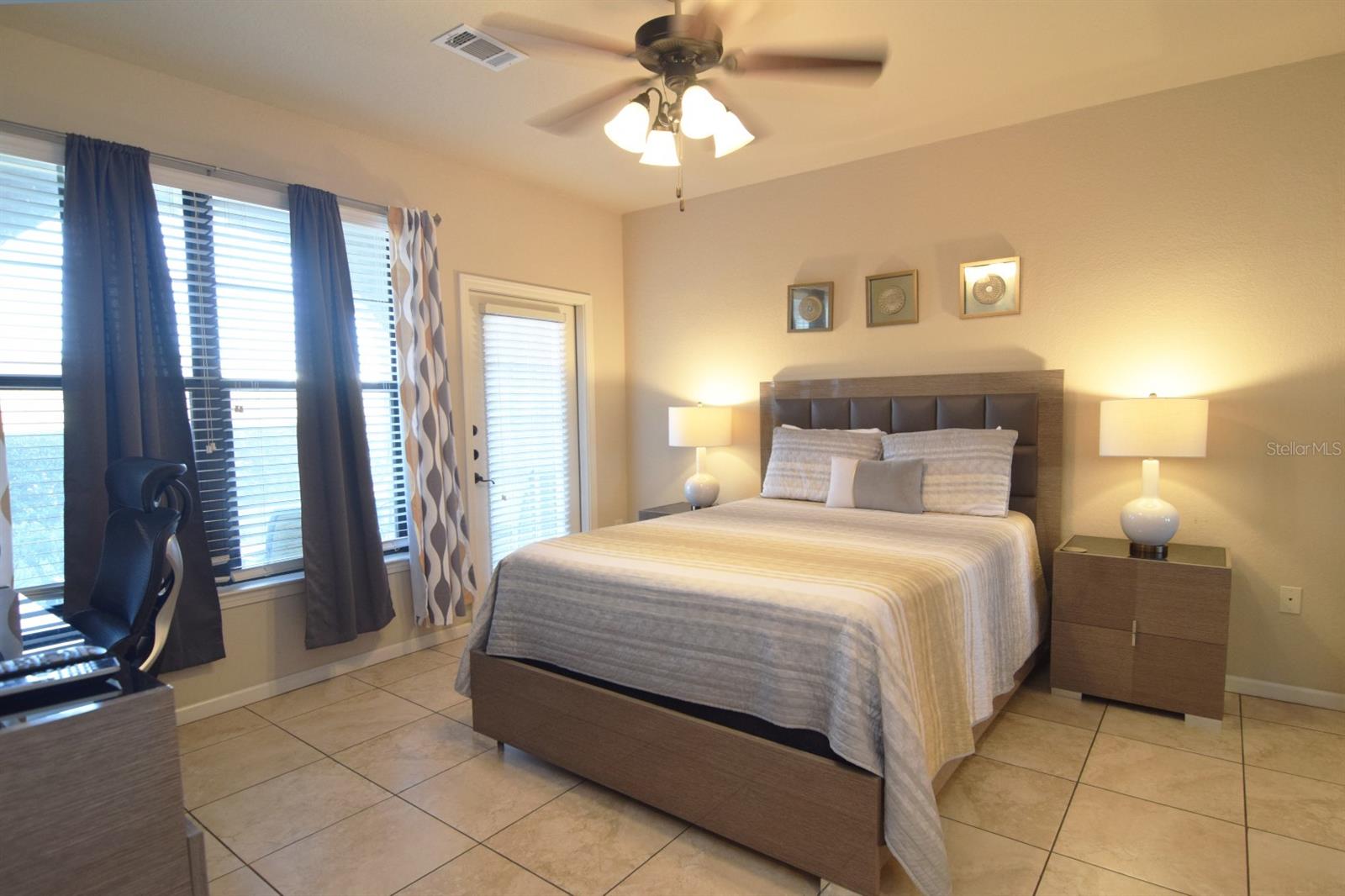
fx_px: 644
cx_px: 672
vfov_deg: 69.6
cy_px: 448
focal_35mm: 17
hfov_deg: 92.5
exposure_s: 1/60
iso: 720
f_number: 4
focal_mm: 11.5
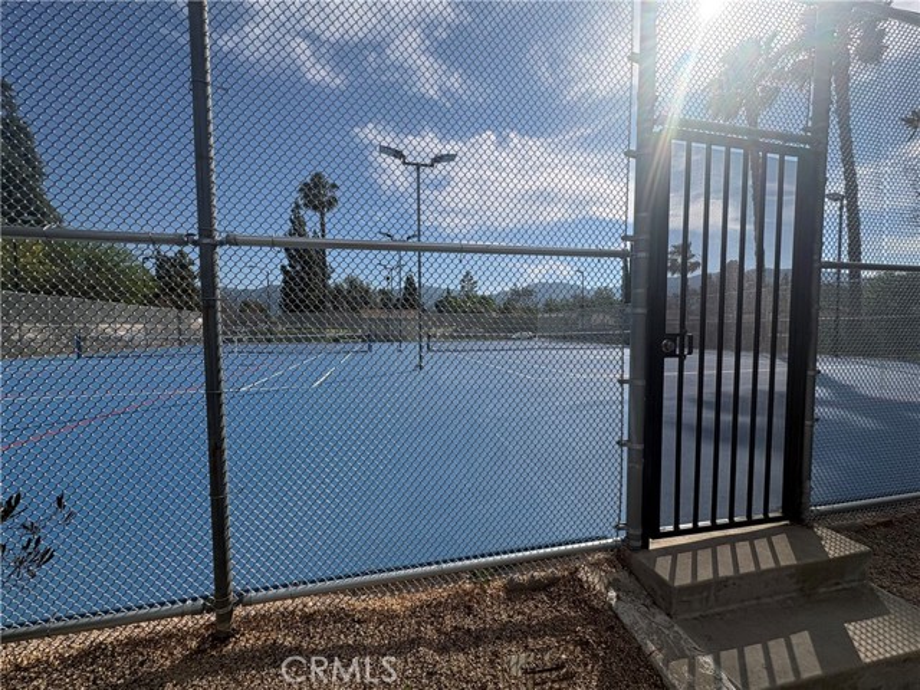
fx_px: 372
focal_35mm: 14
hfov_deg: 102.1
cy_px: 345
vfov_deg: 85.7
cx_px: 460
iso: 50
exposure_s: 1/3546
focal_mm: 2.22
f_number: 2.2
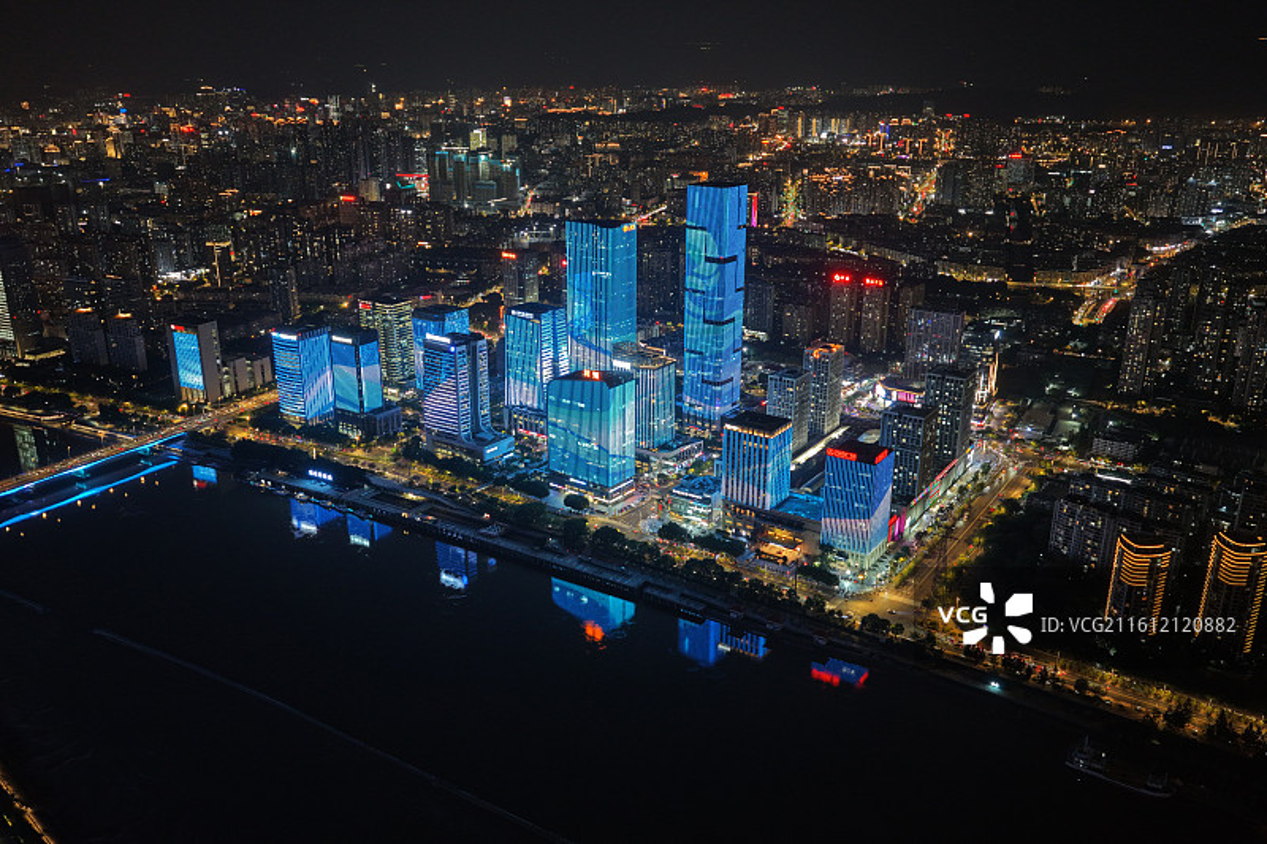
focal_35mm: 28
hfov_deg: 65.5
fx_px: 985
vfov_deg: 46.4
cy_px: 422
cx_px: 634
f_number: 2
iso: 1000
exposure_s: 1/12.5
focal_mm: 14.45
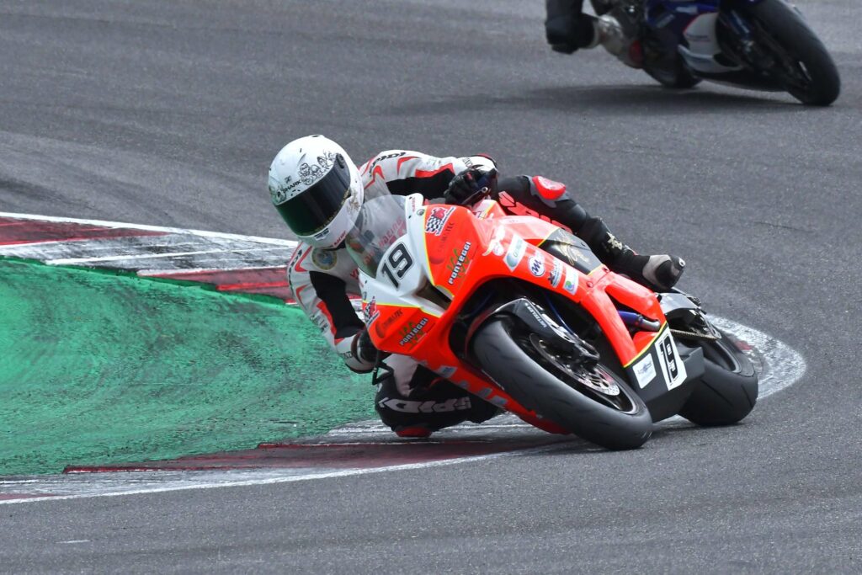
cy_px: 288
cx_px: 431
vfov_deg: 3.1
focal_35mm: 450
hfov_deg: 4.6
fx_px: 10776
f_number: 10
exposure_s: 1/1000
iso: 1000
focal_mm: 300
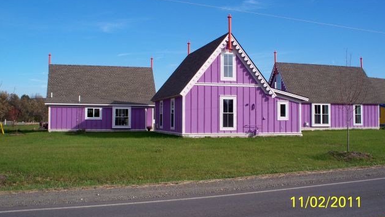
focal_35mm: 39
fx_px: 398
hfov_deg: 51.6
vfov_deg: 30.4
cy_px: 92
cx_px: 196
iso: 100
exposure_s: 1/500
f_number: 4.8
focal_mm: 7.54
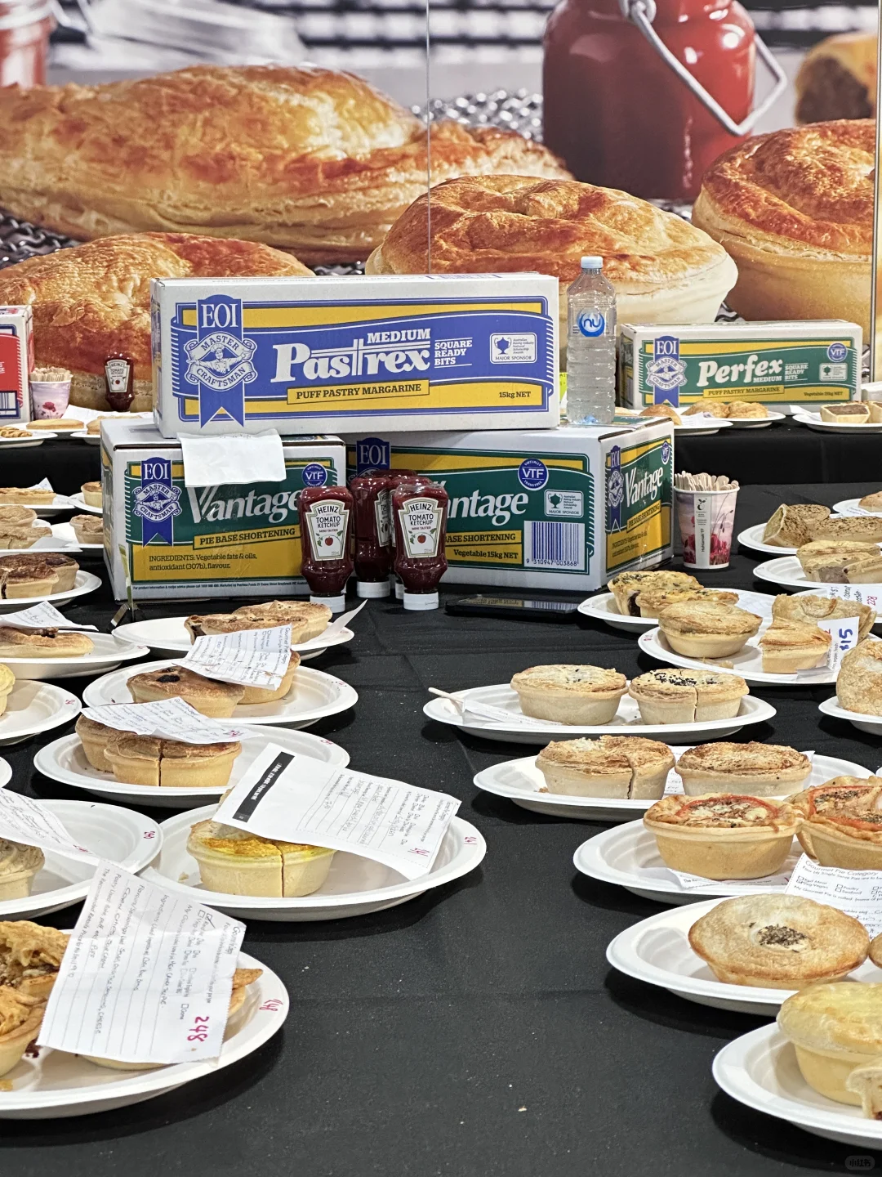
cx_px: 441
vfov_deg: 25.3
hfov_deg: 19.1
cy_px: 588
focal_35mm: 77
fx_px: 2616
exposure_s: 1/50
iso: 500
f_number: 2.8
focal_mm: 9
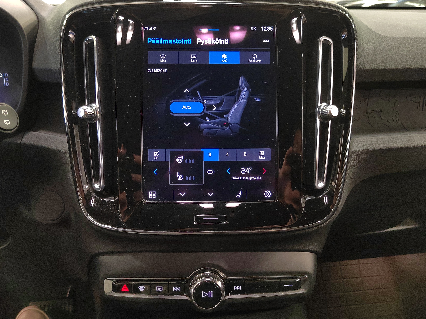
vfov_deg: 49.7
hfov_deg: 63.4
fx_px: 345
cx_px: 213
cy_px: 160
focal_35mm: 28
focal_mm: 5.52
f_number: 1.9
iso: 3656
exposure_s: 1/50
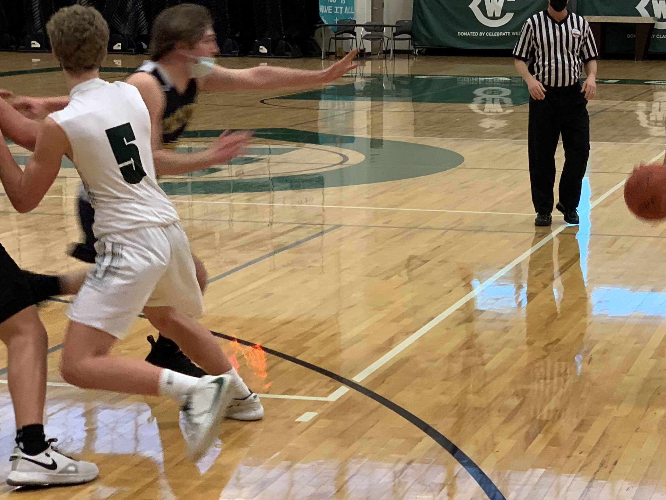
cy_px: 184
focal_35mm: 96
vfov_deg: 15.4
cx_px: 526
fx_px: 1847
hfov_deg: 20.2
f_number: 2.4
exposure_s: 1/60
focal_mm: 6
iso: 125
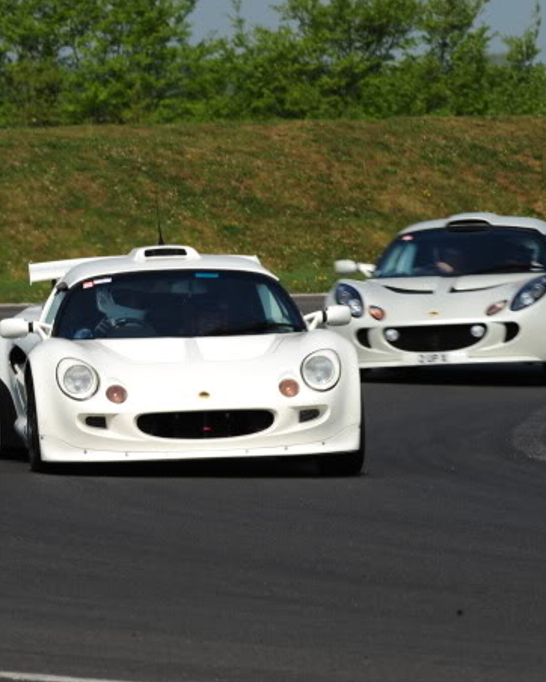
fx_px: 10053
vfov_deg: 3.9
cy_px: 320
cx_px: 155
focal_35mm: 498
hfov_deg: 3.1
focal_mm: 300
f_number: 13
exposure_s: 1/160
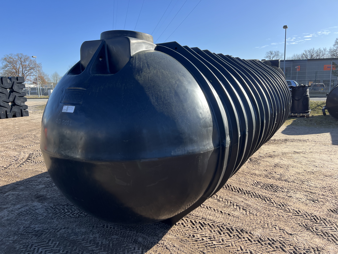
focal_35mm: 26
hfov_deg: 67.3
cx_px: 169
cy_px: 127
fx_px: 254
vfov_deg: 53.1
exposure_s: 1/1531
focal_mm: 5.7
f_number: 1.5
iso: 50
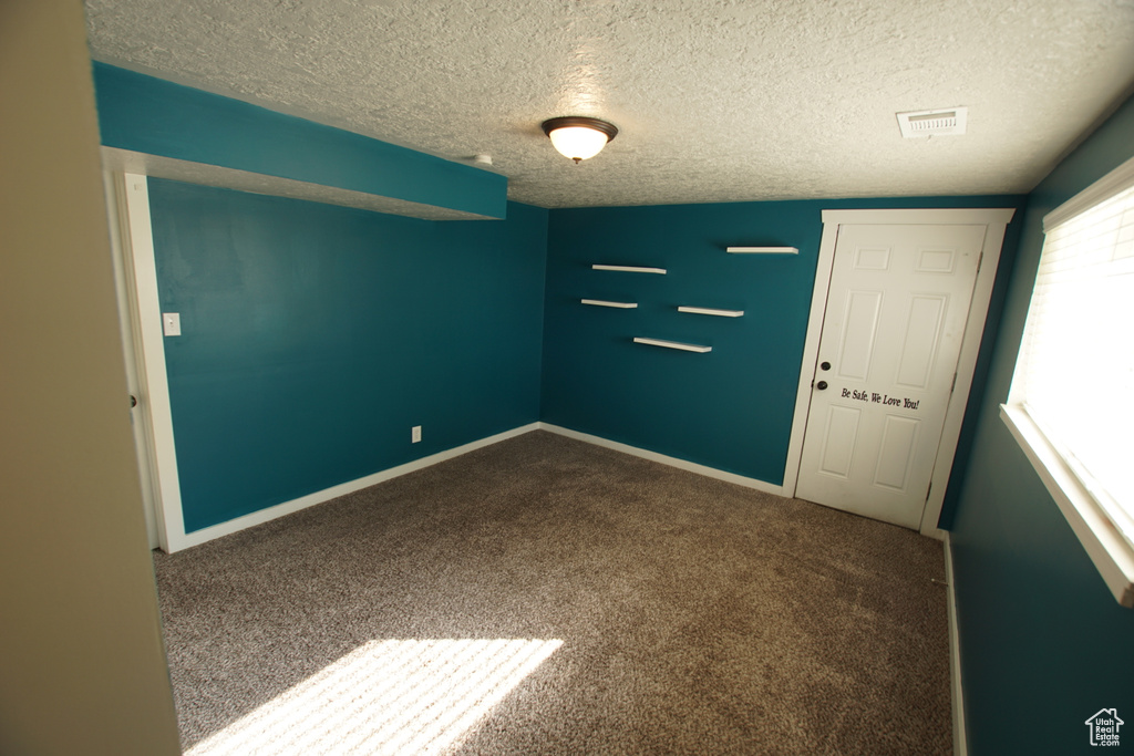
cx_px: 567
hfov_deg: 100.4
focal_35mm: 15
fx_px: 473
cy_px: 378
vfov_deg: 77.3
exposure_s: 1/15
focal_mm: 10
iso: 100
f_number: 4
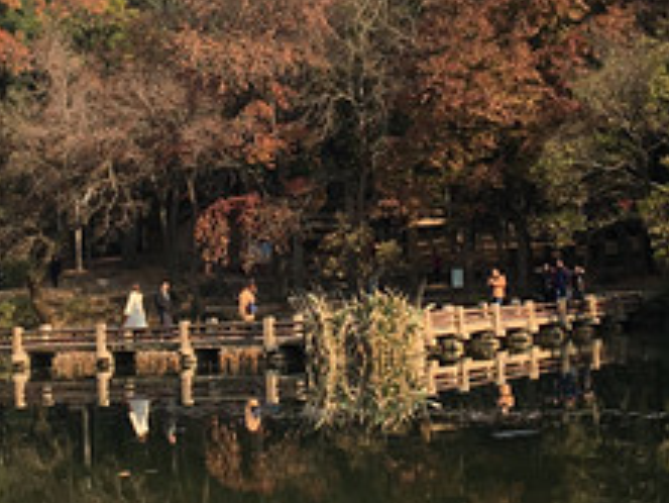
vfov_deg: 14.0
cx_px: 285
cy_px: 79
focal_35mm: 105
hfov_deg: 18.7
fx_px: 2030
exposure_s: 1/905
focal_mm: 4.15
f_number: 2.2
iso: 25
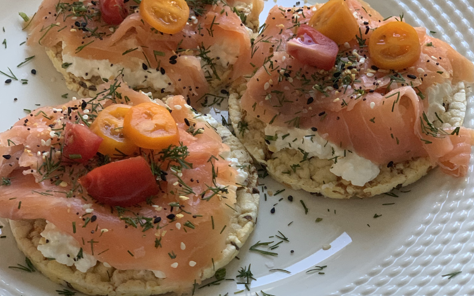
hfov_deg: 27.8
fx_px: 956
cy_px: 157
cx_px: 237
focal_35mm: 74
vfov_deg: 17.6
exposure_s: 1/60
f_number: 2.4
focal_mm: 6
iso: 200
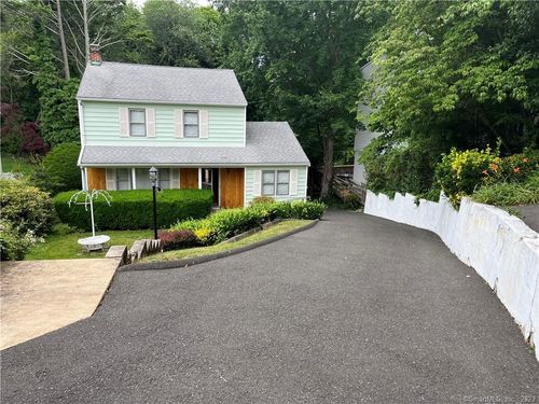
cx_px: 270
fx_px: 405
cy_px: 202
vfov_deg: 53.1
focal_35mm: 26
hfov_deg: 67.3
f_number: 1.6
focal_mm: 5.1
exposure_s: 1/676
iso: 50
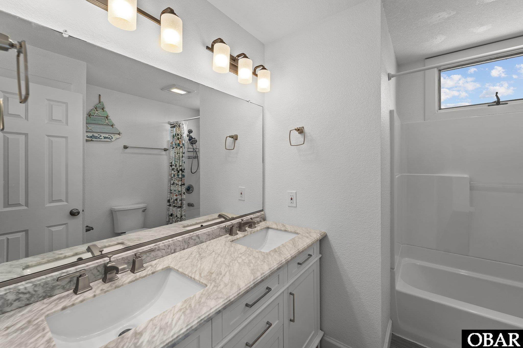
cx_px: 262
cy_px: 174
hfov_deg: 104.3
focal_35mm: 14
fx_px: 203
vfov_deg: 81.2
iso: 100
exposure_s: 1/2.5
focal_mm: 14
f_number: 8
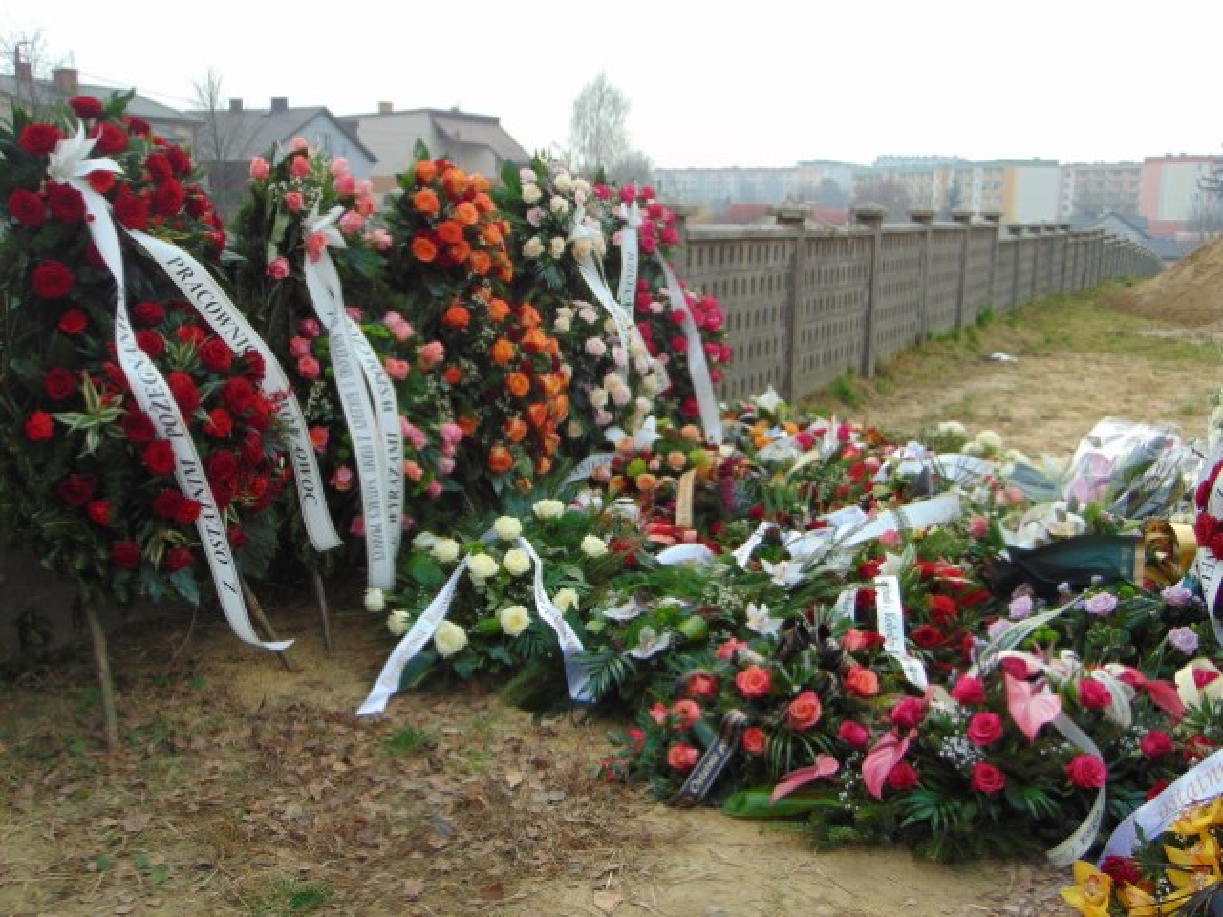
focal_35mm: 35
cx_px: 612
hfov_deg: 52.6
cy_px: 458
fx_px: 1237
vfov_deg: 40.7
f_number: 3.2
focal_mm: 6.3
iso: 80
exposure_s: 1/320
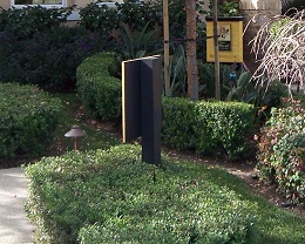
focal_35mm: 69
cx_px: 238
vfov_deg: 20.6
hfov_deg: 27.1
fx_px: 623
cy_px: -53
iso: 50
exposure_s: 1/250
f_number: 2.8
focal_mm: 3.8
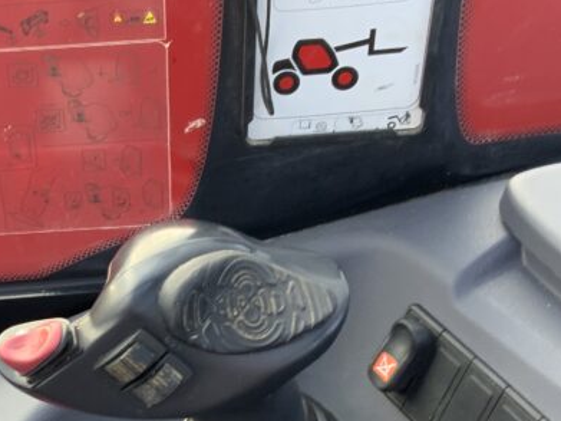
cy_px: 387
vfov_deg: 19.0
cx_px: 131
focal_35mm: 76
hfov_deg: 25.3
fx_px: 1231
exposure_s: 1/82
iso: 64
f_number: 1.8
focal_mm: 3
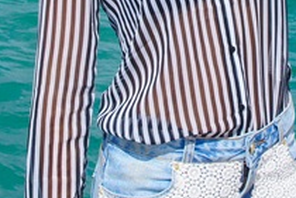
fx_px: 962
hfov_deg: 17.4
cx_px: 206
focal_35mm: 117
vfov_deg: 11.4
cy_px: -74
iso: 200
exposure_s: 1/320
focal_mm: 26
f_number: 13
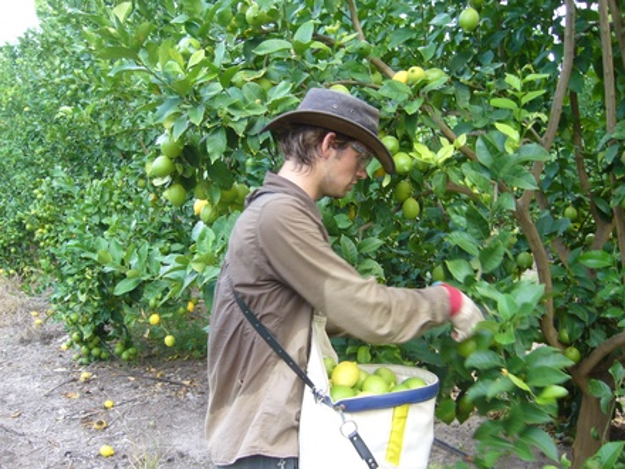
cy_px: 234
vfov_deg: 40.7
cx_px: 312
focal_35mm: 35
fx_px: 632
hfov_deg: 52.6
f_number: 2.8
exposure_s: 1/25
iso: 80
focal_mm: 5.8
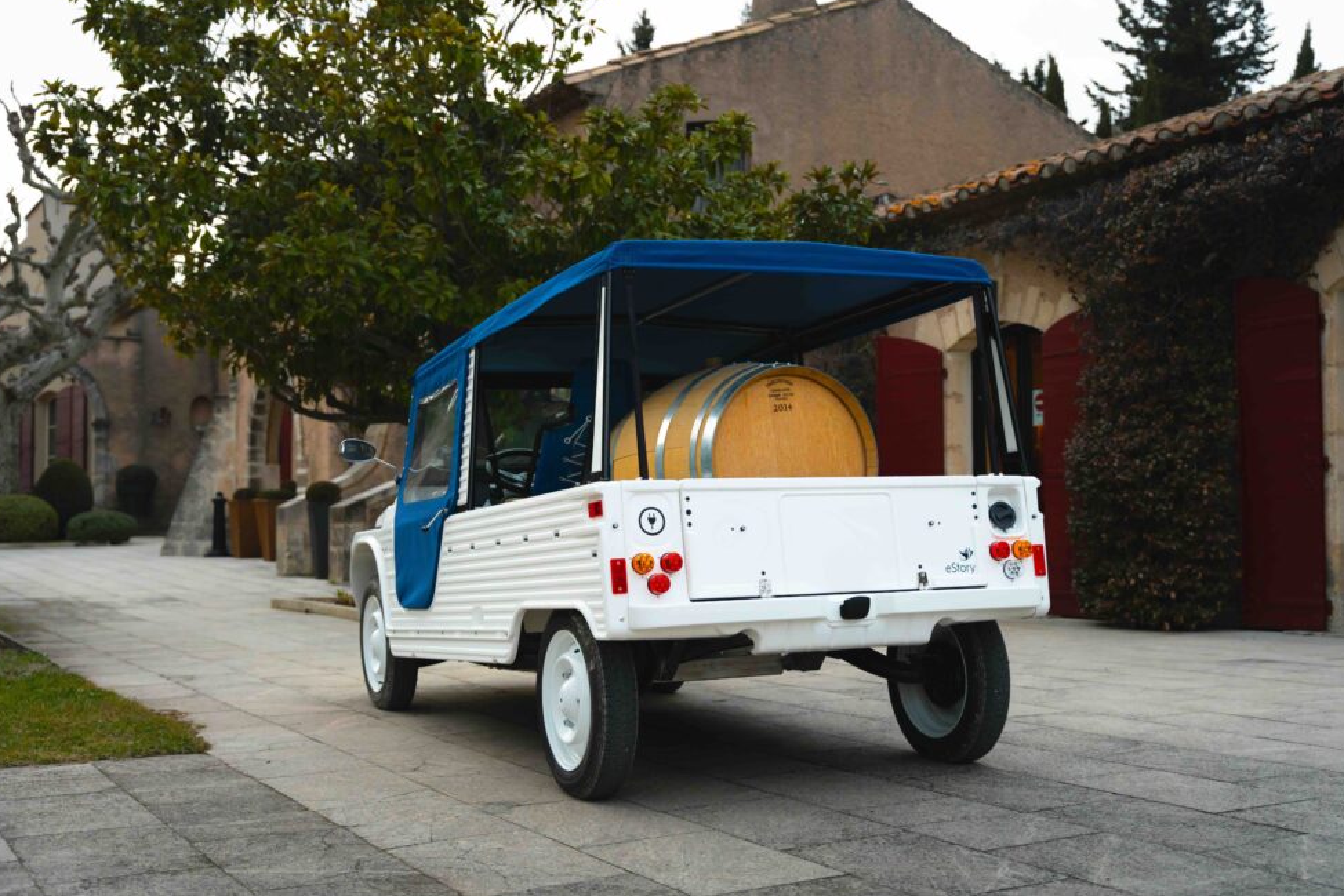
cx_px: 690
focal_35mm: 42
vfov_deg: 32.1
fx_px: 1559
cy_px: 454
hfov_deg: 46.6
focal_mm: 39.7
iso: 1250
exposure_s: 1/400
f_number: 2.8
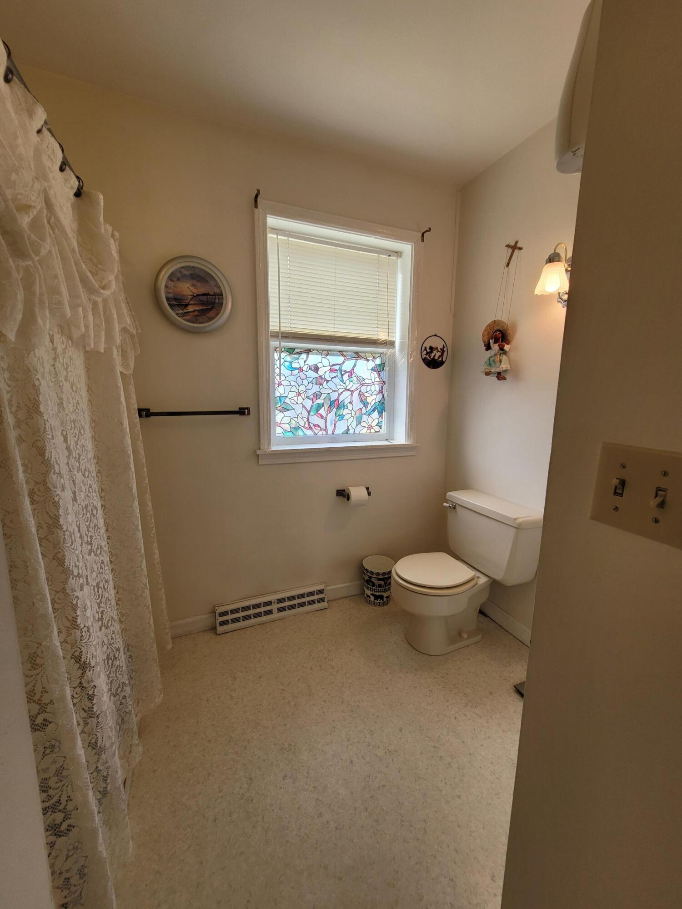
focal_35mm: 13
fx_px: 341
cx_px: 341
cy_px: 454
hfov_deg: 89.9
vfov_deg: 106.2
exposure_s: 1/60
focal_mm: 1.74
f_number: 2.2
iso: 50
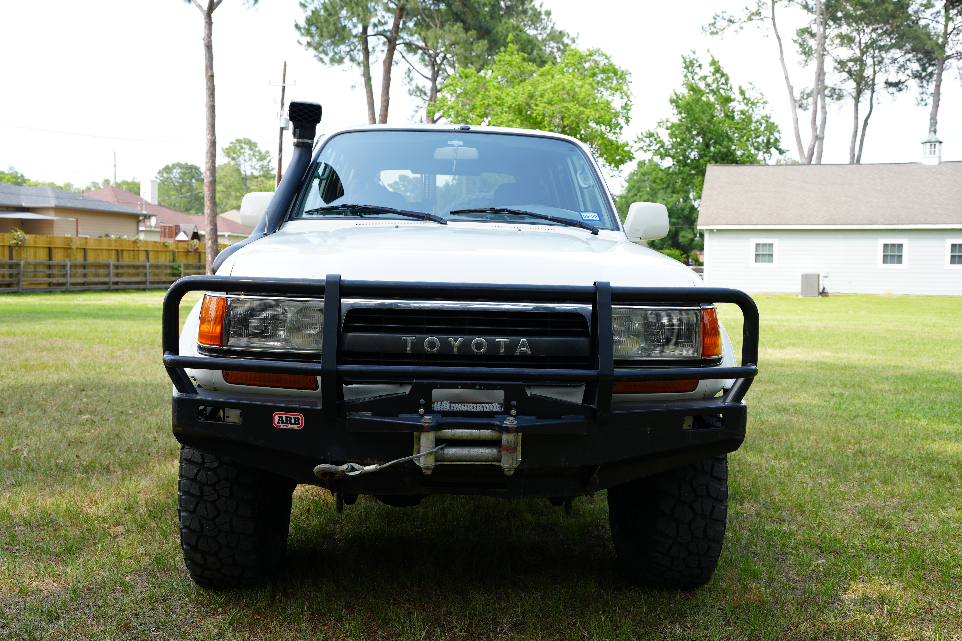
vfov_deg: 37.9
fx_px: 935
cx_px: 481
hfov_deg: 54.4
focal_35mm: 35
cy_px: 320
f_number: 6.3
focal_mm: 35
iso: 100
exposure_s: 1/100
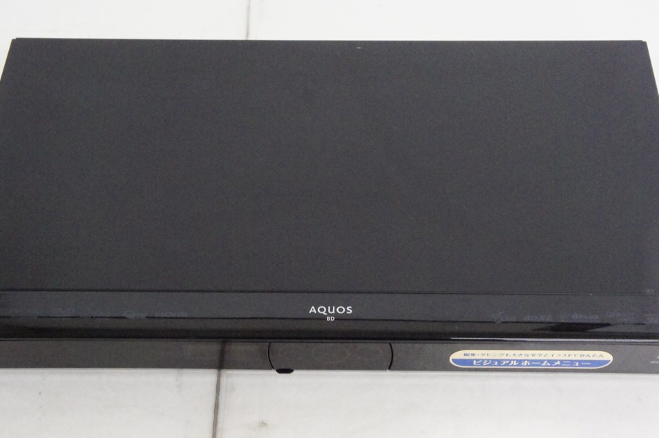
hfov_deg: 36.5
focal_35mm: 55
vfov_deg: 24.7
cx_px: 331
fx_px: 999
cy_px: 200
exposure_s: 1/50
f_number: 10
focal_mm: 29
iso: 6400
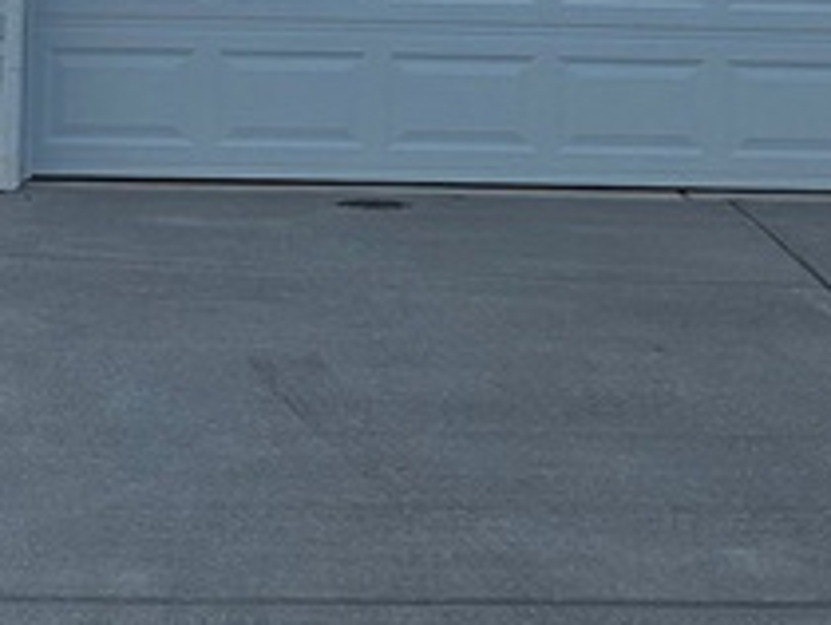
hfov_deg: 16.8
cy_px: -530
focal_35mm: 117
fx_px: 2812
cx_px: 253
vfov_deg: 11.7
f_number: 1.8
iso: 50
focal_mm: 5
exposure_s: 1/2204
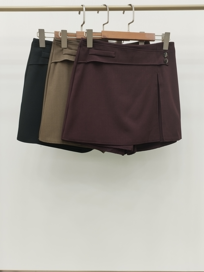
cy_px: 134
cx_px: 102
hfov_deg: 45.4
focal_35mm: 31
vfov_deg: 58.3
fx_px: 244
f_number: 1.8
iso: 194
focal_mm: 4.75
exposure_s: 1/60
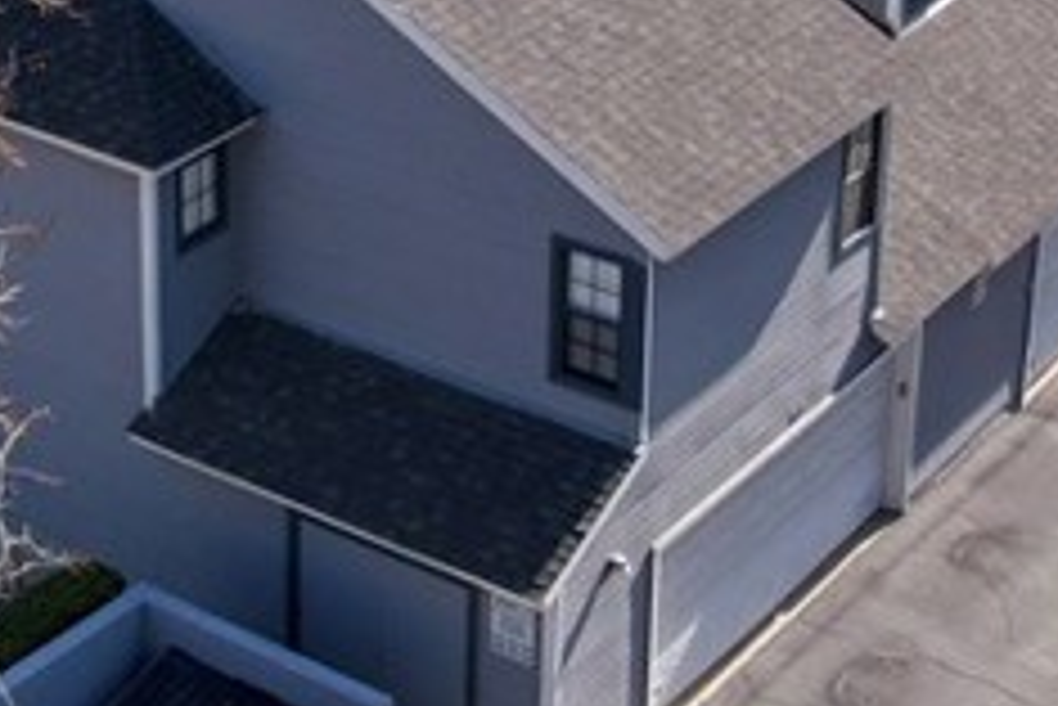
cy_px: -196
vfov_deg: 13.8
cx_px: 194
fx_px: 2823
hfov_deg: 20.9
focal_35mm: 96
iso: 100
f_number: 2.8
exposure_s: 1/50
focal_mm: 8.38
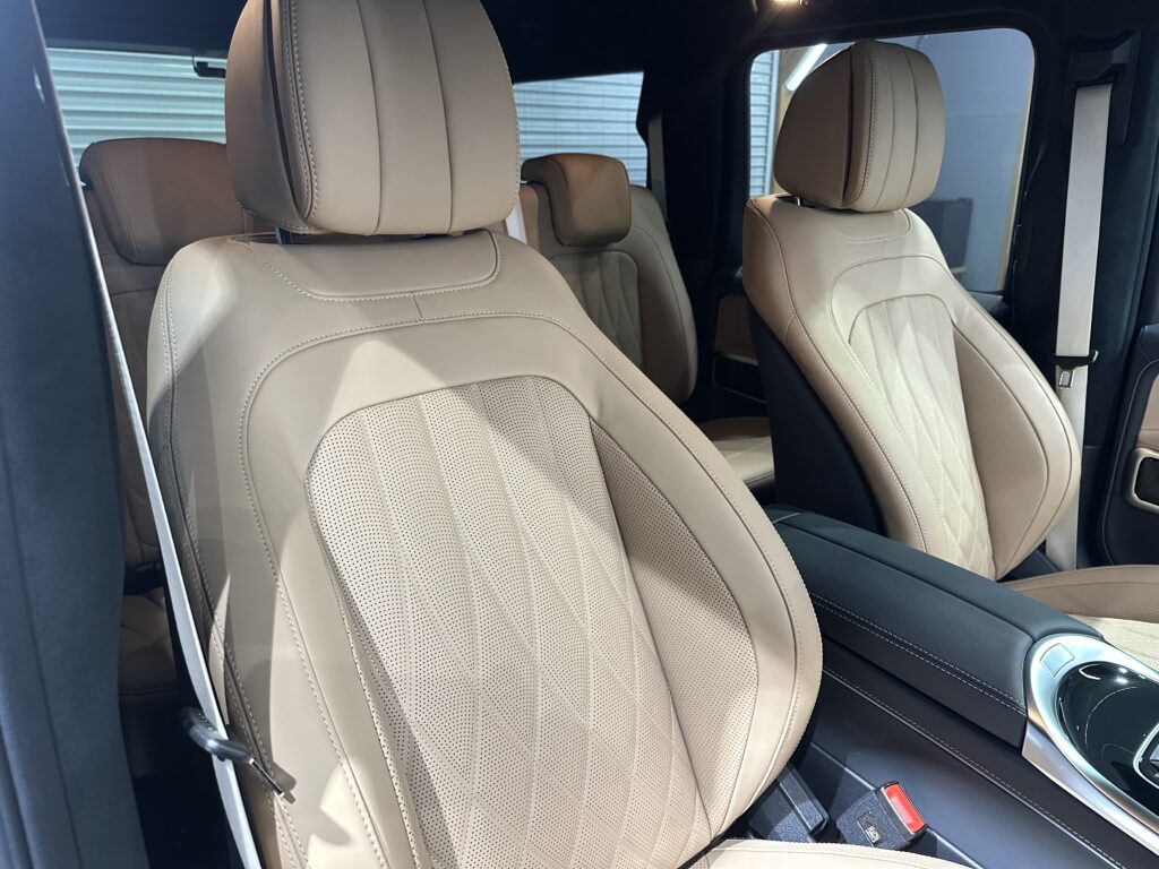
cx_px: 580
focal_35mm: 24
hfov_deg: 71.6
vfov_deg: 56.8
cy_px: 434
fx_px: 804
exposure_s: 1/60
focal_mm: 6.86
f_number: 1.78
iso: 250
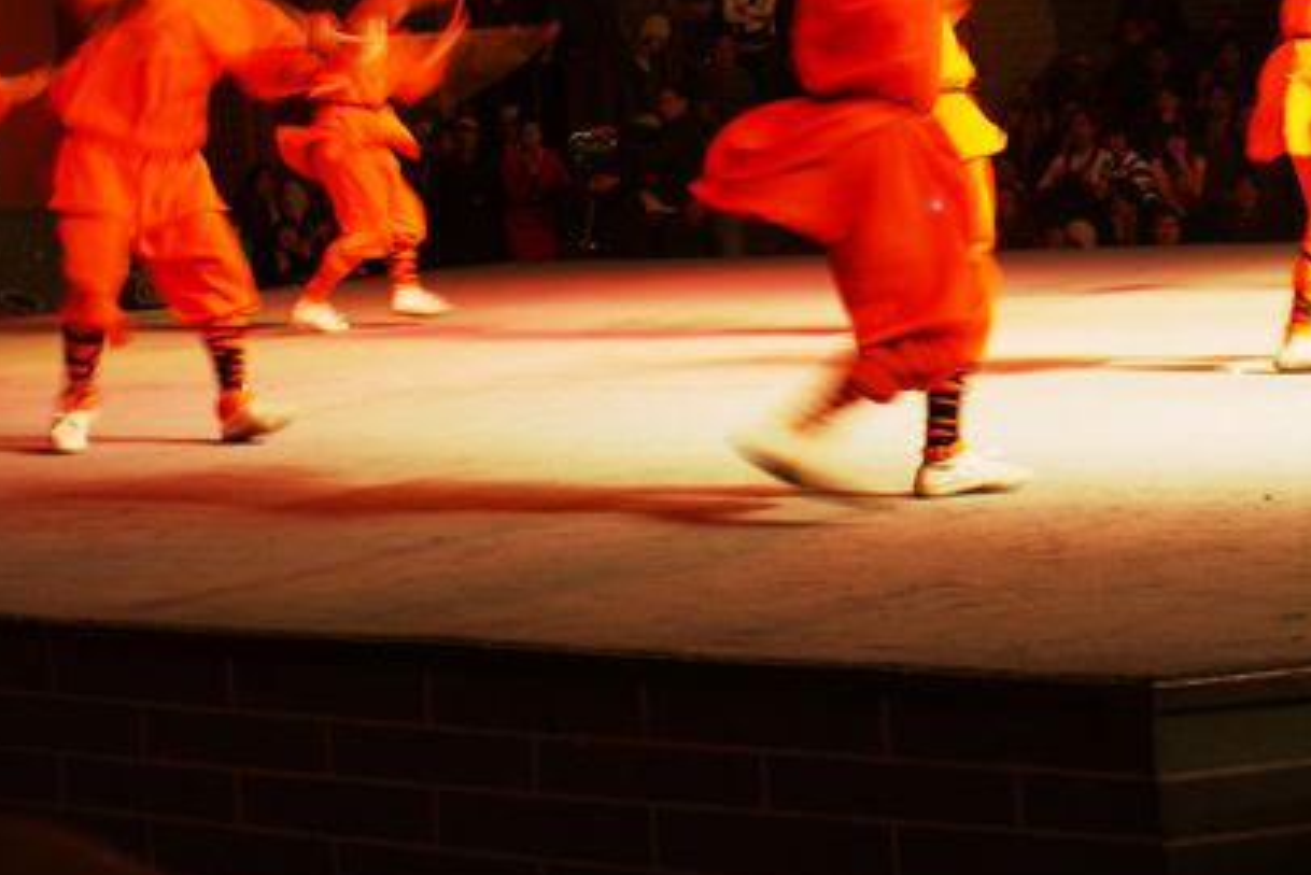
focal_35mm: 77
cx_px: 801
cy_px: 84
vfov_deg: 17.5
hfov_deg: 26.2
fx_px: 2805
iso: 200
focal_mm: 26
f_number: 4.5
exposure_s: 1/15
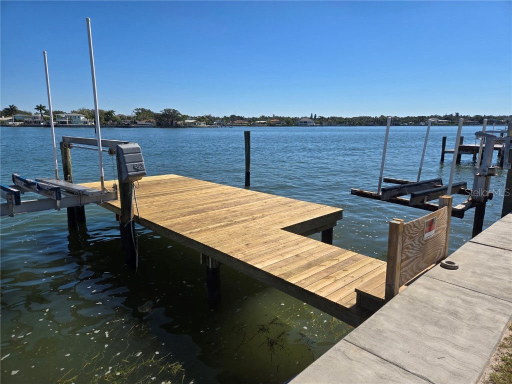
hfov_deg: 73.9
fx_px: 340
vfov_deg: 58.9
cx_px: 256
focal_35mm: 23
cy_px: 192
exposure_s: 1/2730
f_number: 1.8
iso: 25
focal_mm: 5.4
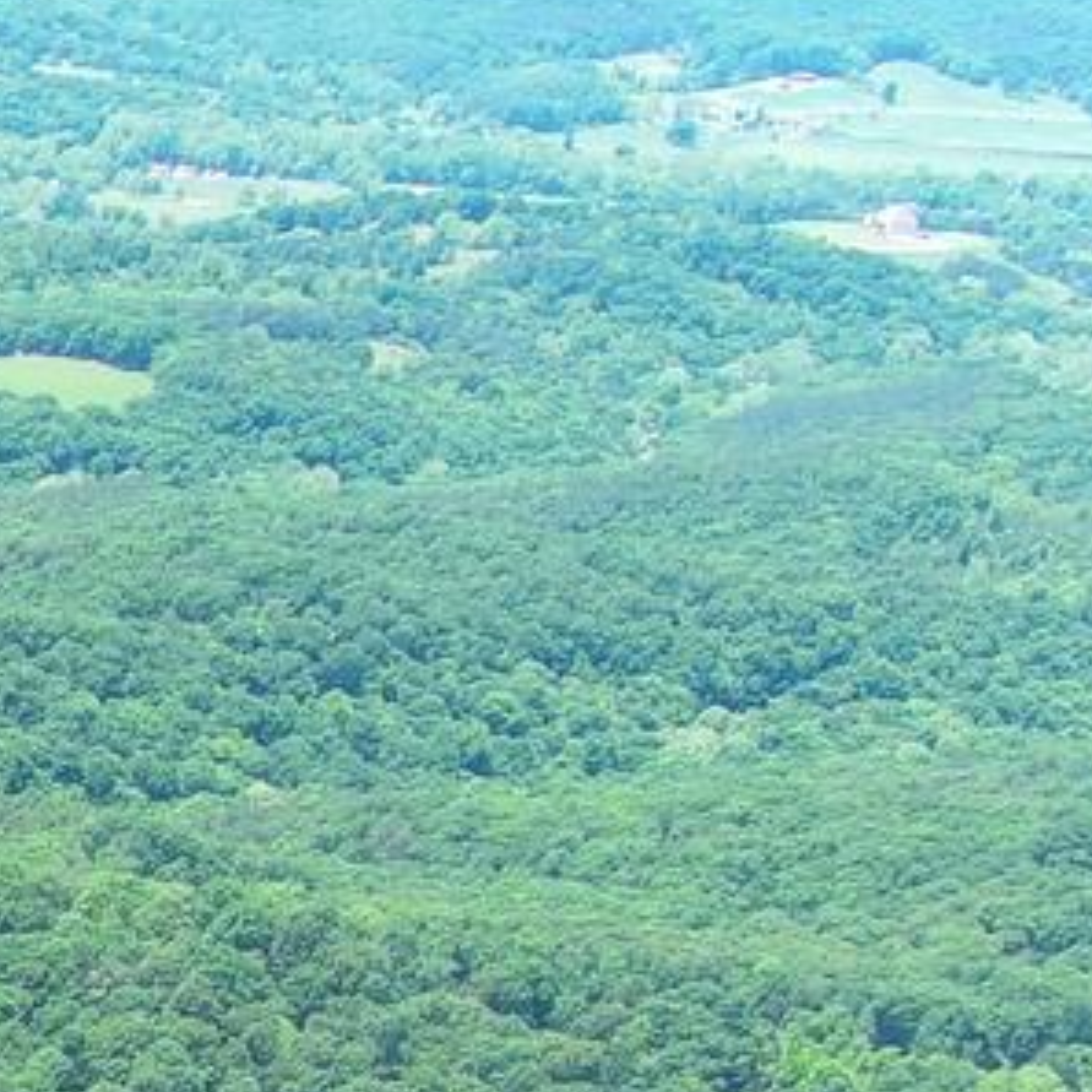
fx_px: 6067
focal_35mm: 170
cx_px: -2497
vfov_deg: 9.4
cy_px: 2454
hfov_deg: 8.2
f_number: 2.8
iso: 100
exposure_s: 1/347
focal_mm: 10.57
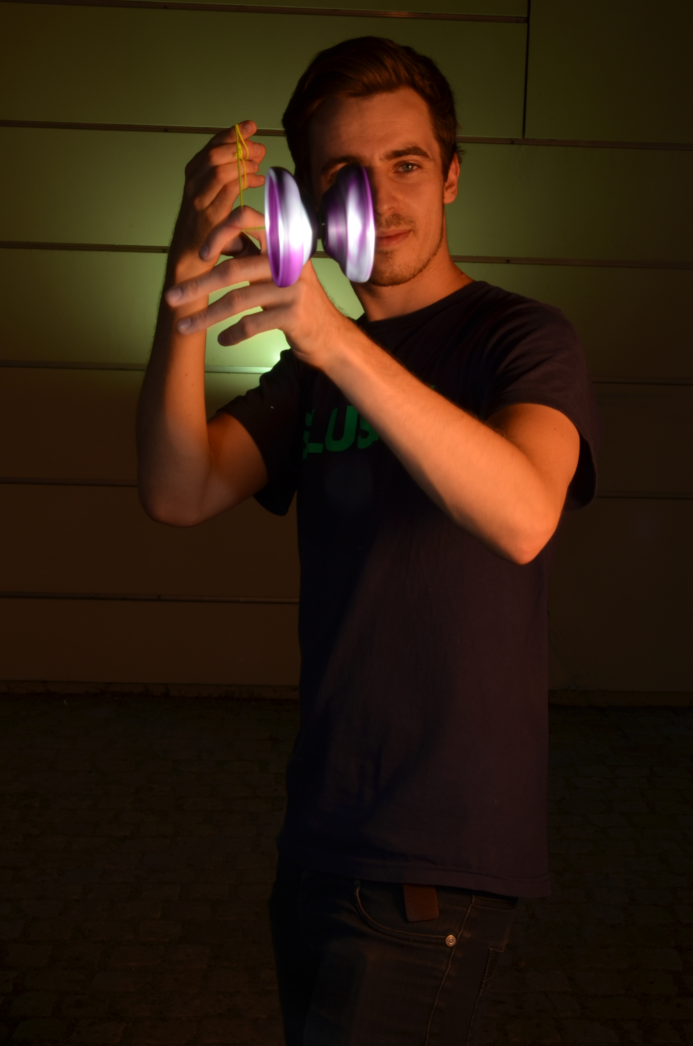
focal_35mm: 57
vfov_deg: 35.1
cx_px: 346
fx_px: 1653
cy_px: 523
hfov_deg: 23.7
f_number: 22
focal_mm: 38
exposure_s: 1/200
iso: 200
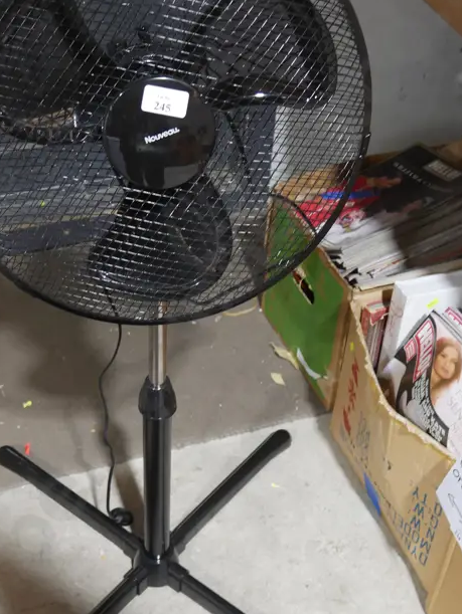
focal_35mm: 57
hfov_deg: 25.6
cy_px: 337
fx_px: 1013
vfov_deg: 33.7
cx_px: 183
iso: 800
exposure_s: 1/60
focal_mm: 17
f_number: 4
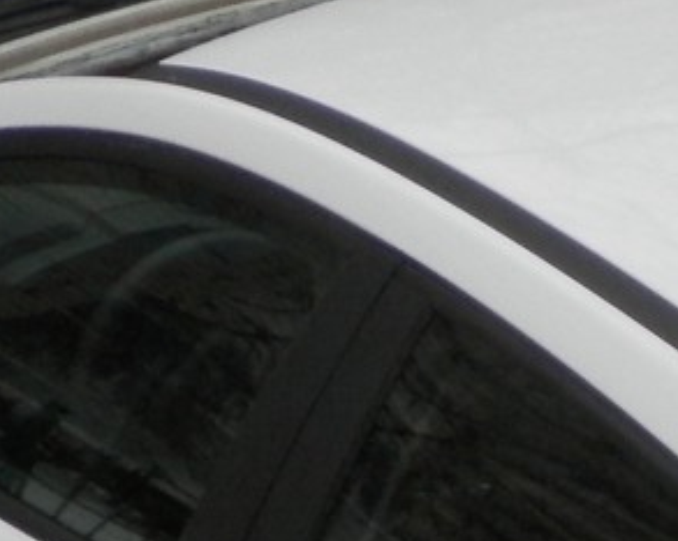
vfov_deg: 0.6
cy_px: 1107
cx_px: 863
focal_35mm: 2482
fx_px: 49771
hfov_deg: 0.8
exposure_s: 1/125
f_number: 5.7
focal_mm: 83.2
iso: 200
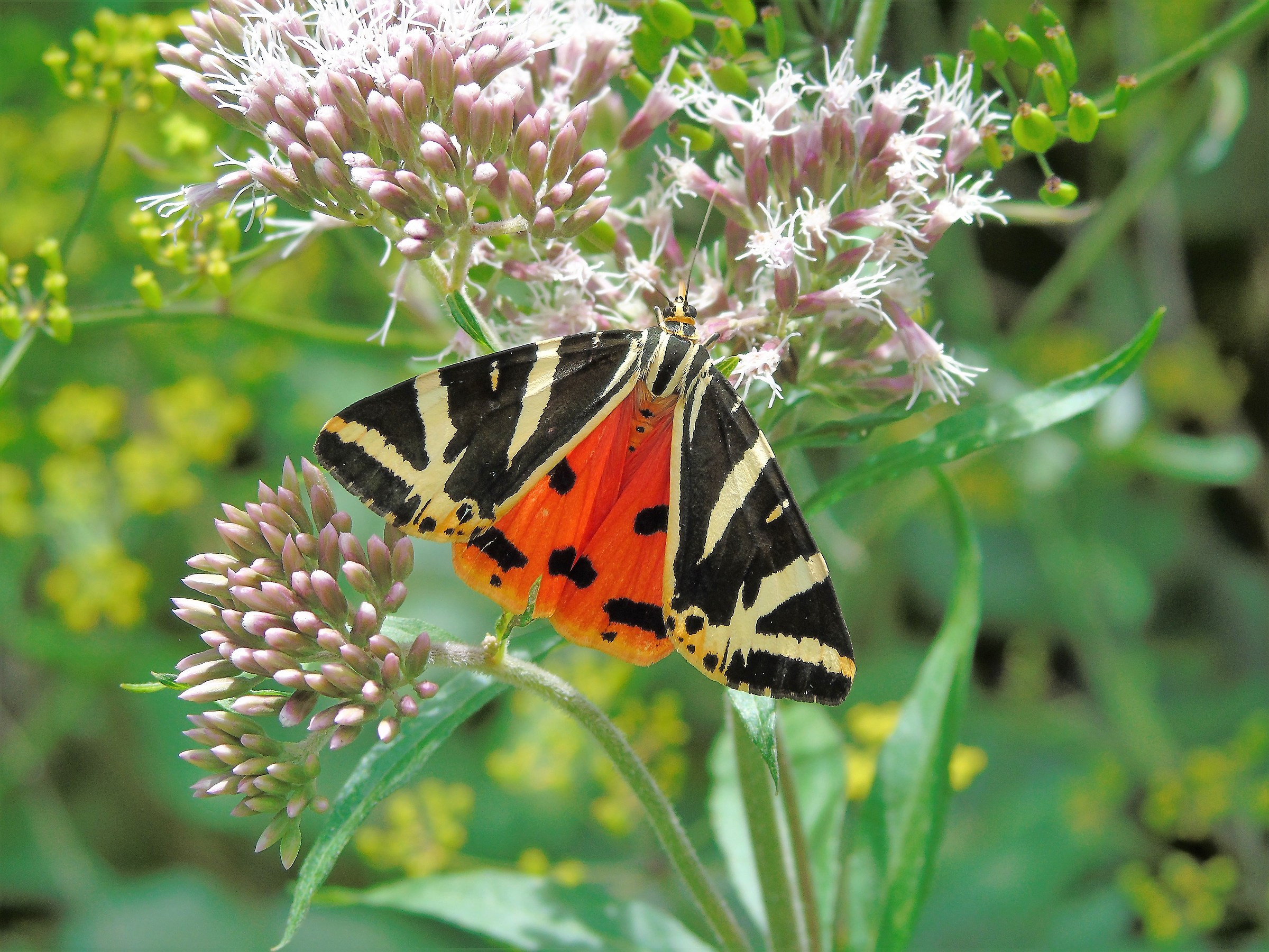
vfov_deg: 6.1
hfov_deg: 8.1
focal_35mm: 243
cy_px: 476
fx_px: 8908
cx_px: 634
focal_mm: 43
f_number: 4.8
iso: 100
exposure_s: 1/125
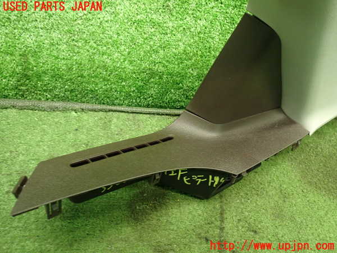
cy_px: 126
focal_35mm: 30
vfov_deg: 46.8
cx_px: 168
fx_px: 292
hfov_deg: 60.0
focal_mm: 5.4
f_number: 2.3
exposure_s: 1/30
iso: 400
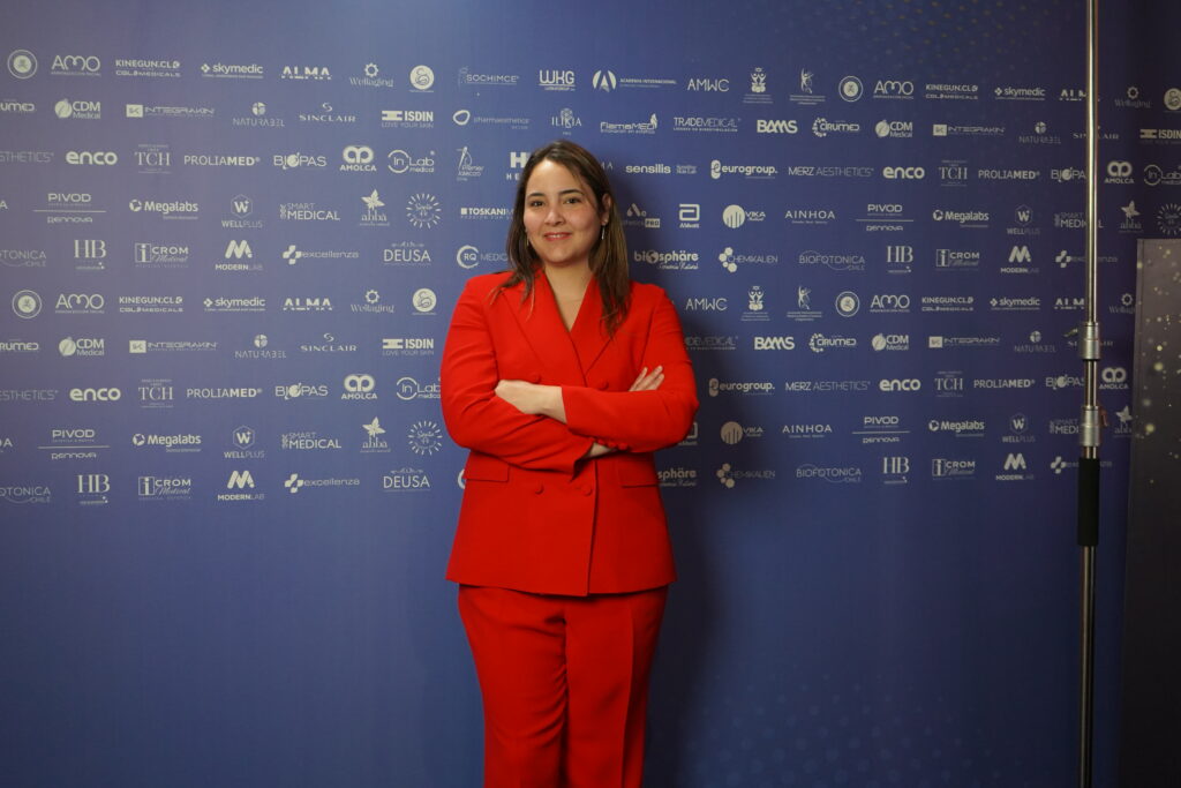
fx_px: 1608
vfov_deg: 27.5
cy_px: 394
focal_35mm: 49
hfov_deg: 40.3
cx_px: 590
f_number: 4.5
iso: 4000
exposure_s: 1/160
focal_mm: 49
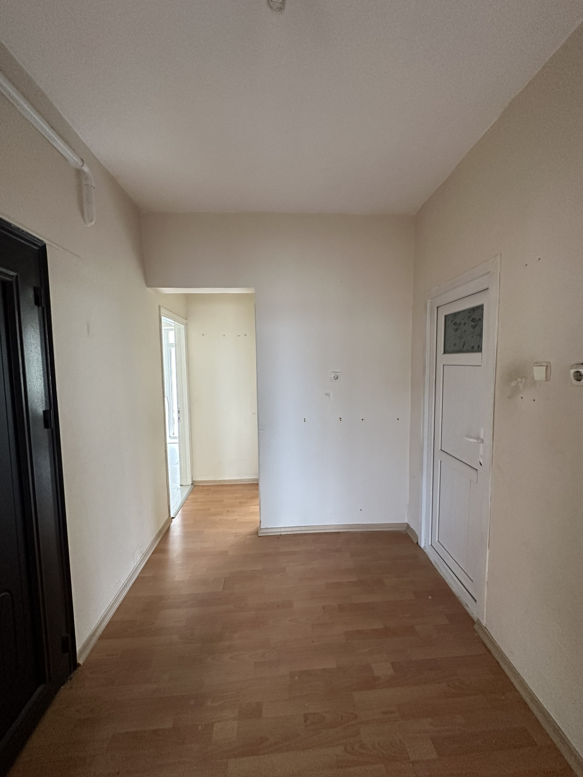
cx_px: 292
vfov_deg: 102.1
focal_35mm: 14
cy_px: 388
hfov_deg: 85.7
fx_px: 314
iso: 320
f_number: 2.2
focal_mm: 2.22
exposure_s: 1/99
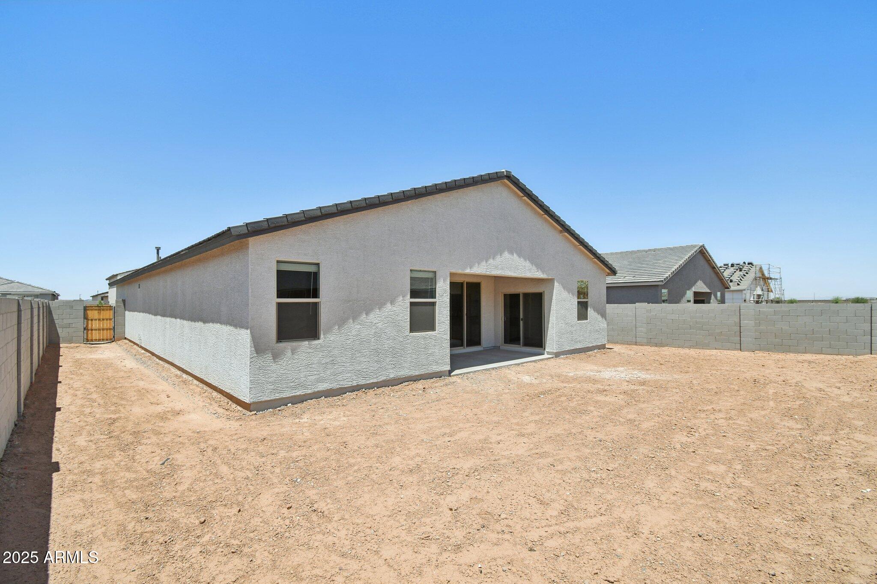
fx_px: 365
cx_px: 438
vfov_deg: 77.3
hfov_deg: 100.4
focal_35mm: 15
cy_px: 292
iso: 100
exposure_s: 1/400
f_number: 8
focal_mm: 10
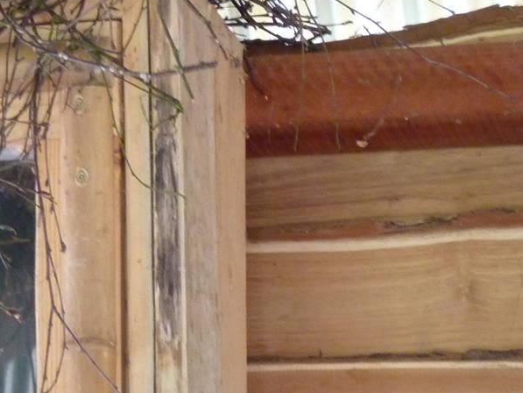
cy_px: 111
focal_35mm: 209
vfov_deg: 7.1
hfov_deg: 9.4
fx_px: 3158
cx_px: -79
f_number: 3.4
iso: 400
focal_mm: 13.8
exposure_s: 1/15
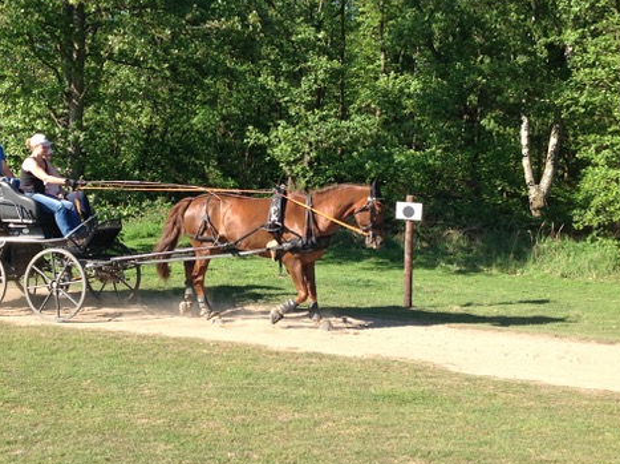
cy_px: 182
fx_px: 859
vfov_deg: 30.1
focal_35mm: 48
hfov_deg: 39.4
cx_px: 232
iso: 50
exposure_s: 1/672
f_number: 2.4
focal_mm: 4.28
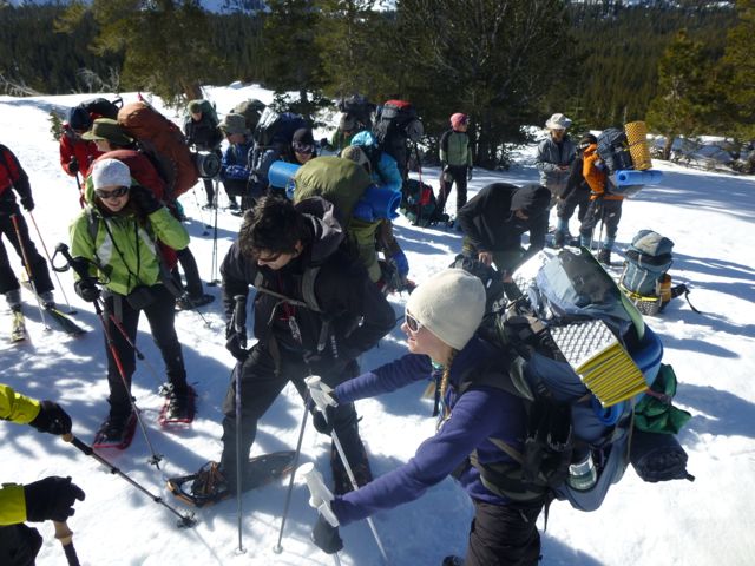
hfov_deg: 69.4
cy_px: 283
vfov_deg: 54.9
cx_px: 378
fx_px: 545
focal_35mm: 25
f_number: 9
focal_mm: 4.5
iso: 100
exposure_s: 1/200
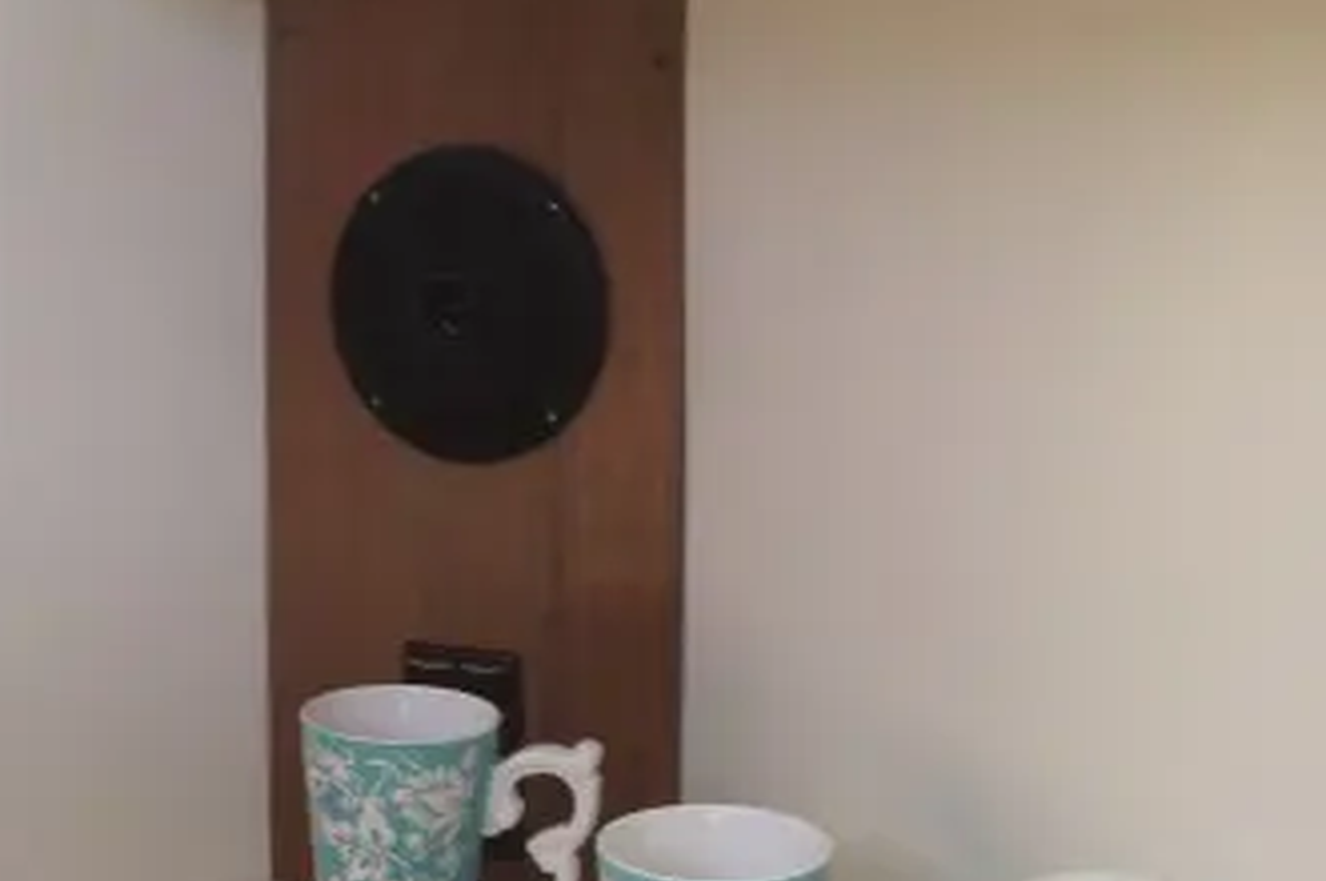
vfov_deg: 18.5
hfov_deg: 27.5
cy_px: 685
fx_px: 2686
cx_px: 429
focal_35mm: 73
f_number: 2.2
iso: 32
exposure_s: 1/60
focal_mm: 4.15
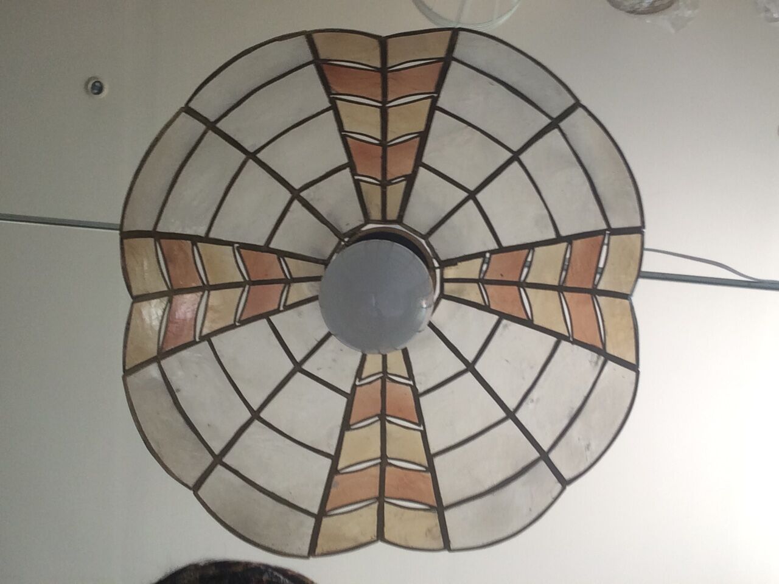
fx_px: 698
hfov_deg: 58.4
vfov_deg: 45.4
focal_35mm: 31
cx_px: 390
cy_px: 292
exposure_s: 1/33
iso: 50
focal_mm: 2.15
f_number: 2.4
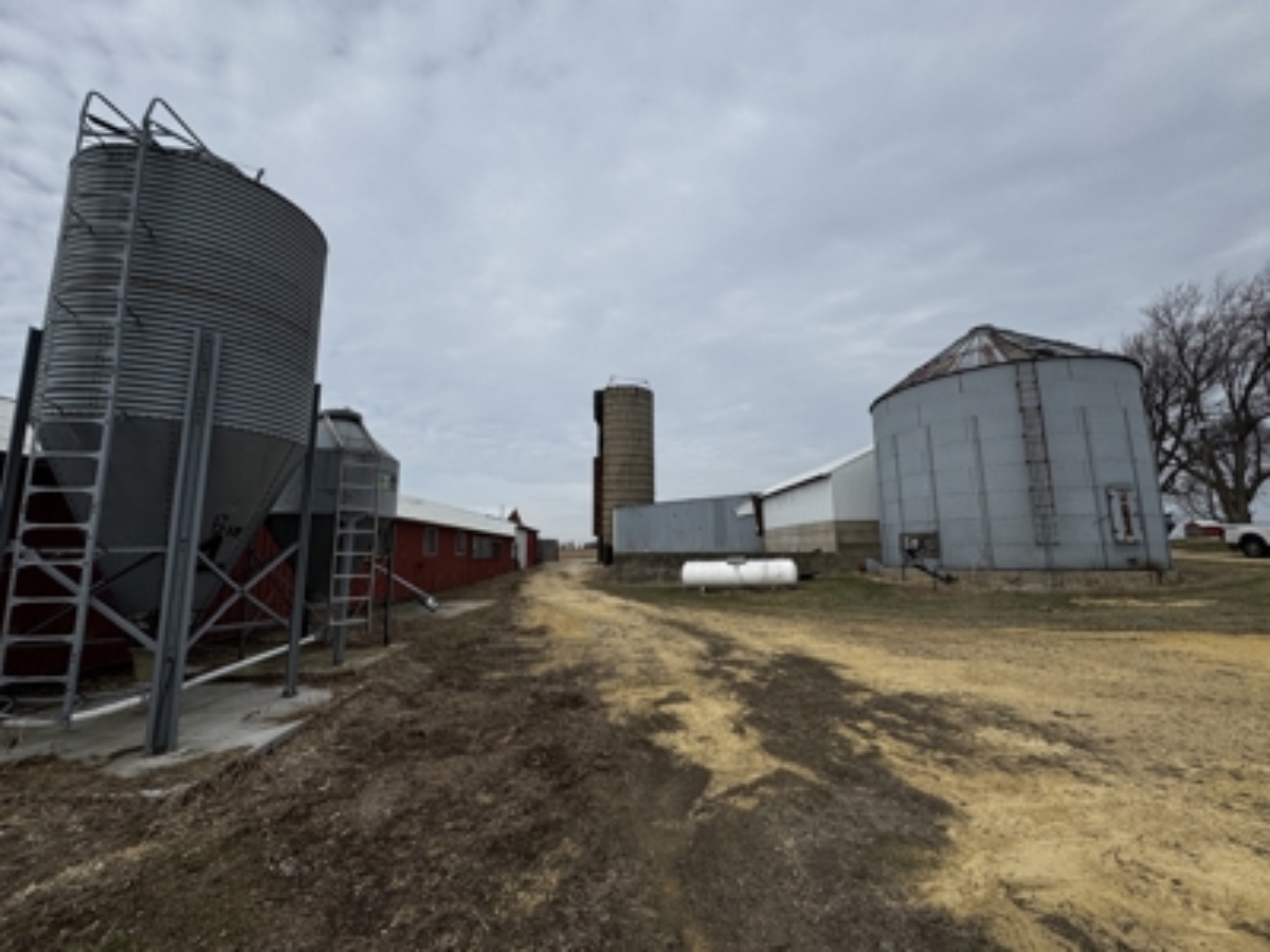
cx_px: 635
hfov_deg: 102.1
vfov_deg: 85.7
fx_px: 514
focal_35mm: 14
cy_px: 476
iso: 40
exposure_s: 1/2674
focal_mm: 2.22
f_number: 2.2
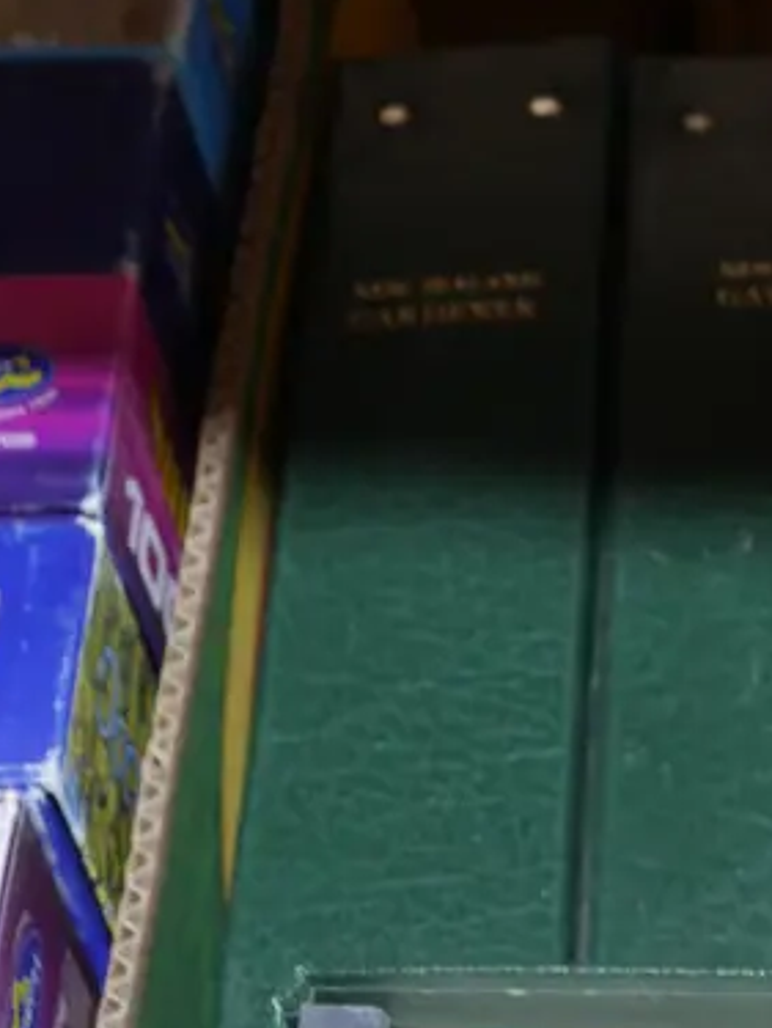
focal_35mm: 115
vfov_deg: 17.0
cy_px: 844
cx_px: 1021
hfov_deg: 12.5
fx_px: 3416
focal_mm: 21
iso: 800
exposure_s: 1/60
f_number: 4.6
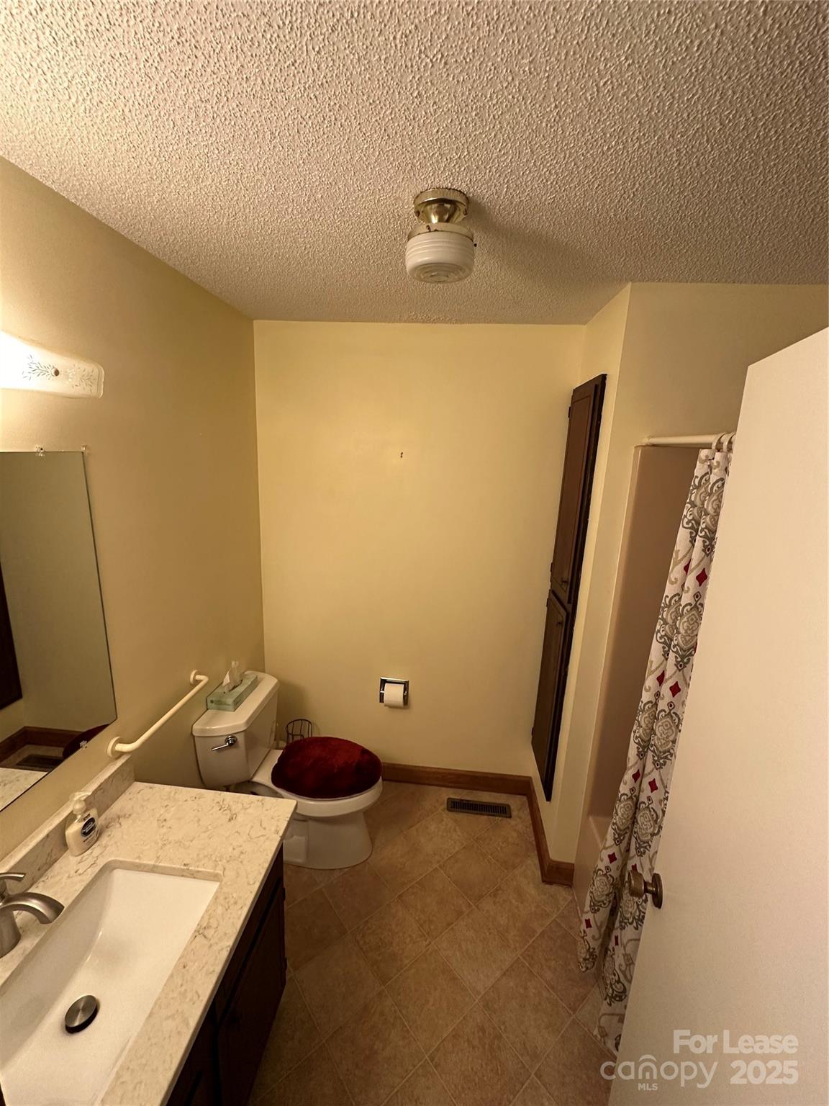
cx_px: 414
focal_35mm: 14
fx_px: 447
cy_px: 553
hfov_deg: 85.7
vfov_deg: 102.1
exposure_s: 1/60
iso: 250
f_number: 2.2
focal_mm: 2.22
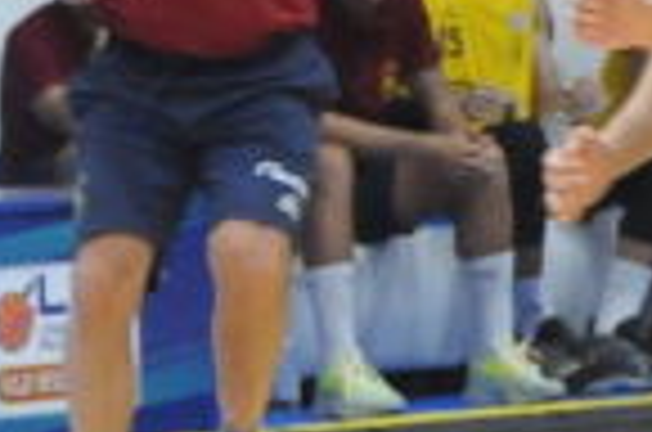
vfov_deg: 1.9
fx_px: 12686
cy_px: 266
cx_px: -931
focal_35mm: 702
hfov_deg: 2.9
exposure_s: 1/500
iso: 2000
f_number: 2.8
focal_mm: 70
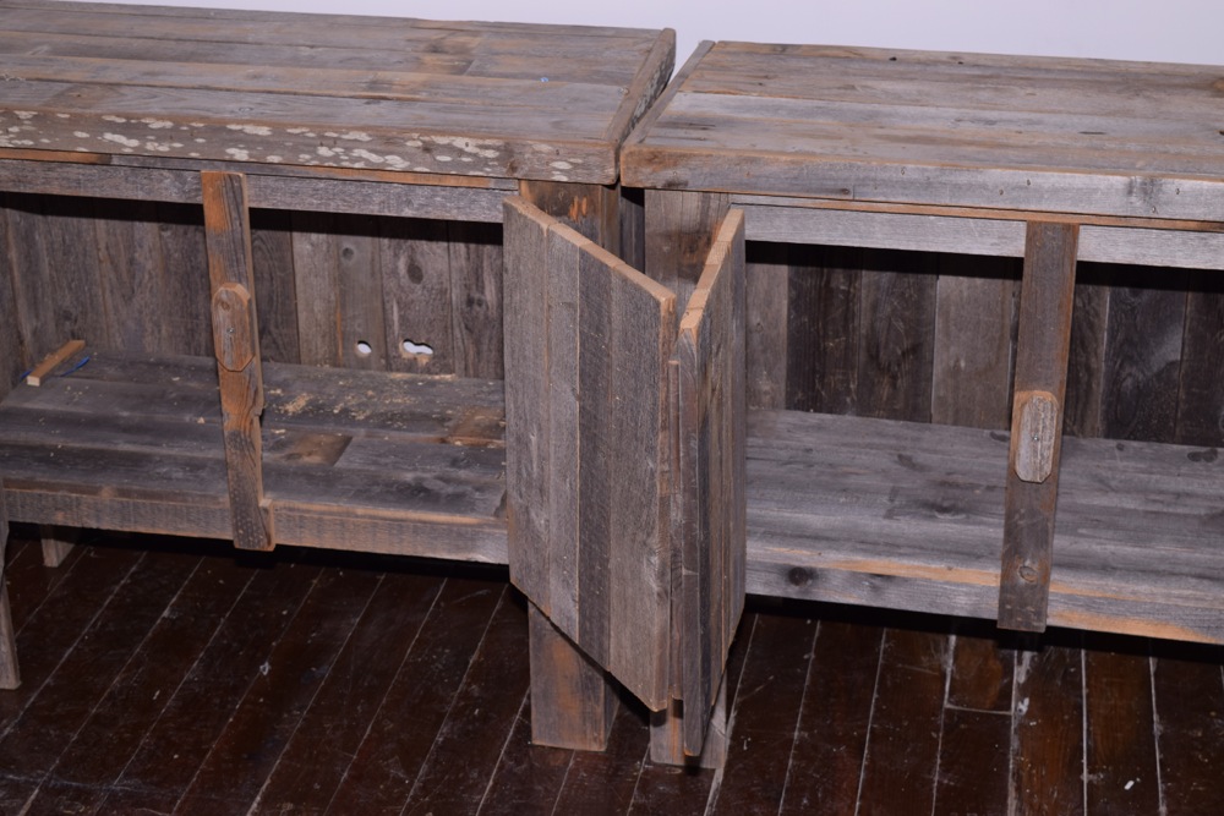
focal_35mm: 63
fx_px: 2142
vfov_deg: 21.6
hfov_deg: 31.9
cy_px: 408
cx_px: 612
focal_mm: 42
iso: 200
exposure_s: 1/125
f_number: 6.3
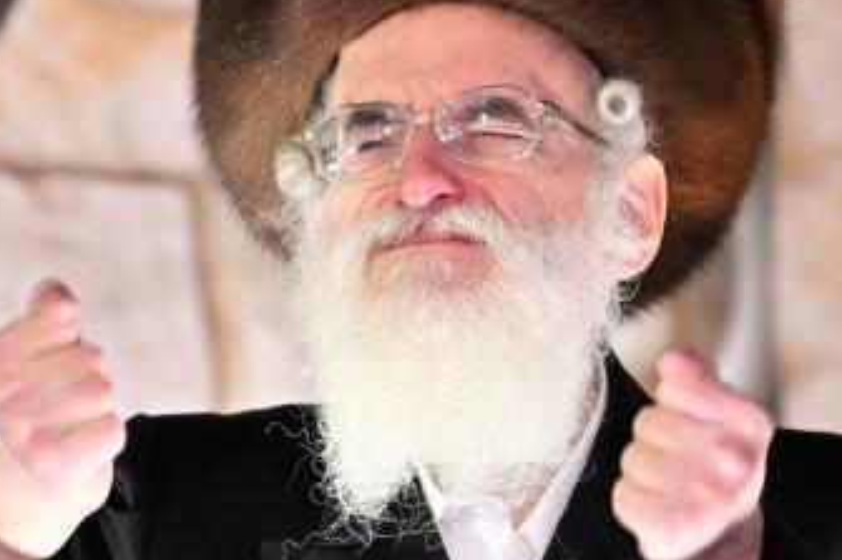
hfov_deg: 3.4
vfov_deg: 2.2
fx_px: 14306
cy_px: 396
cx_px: 382
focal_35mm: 612
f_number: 2.8
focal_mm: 200
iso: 500
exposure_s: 1/160
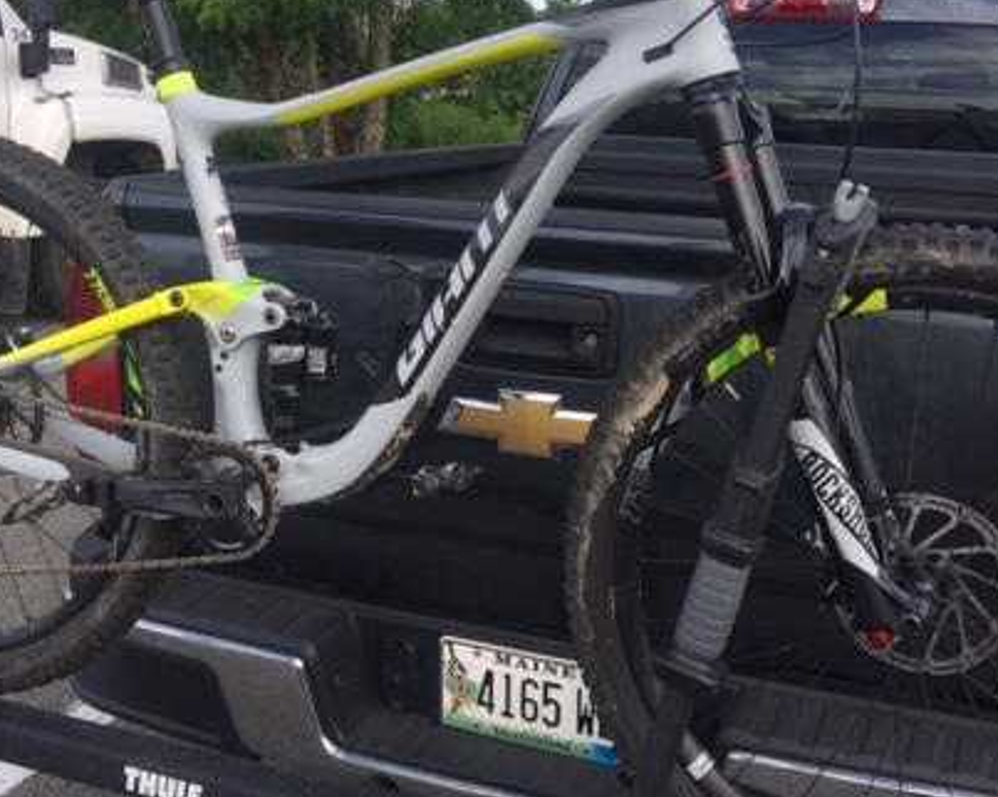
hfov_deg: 41.1
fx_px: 1329
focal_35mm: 45
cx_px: 537
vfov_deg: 33.3
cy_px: 302
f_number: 2.2
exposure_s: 1/648
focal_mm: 4.15
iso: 32
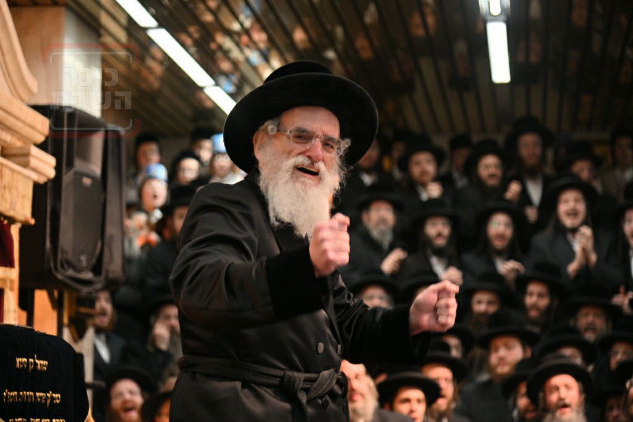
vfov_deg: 14.0
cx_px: 316
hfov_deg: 20.8
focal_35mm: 98
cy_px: 211
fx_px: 1723
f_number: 4
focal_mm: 98
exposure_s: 1/160
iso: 800
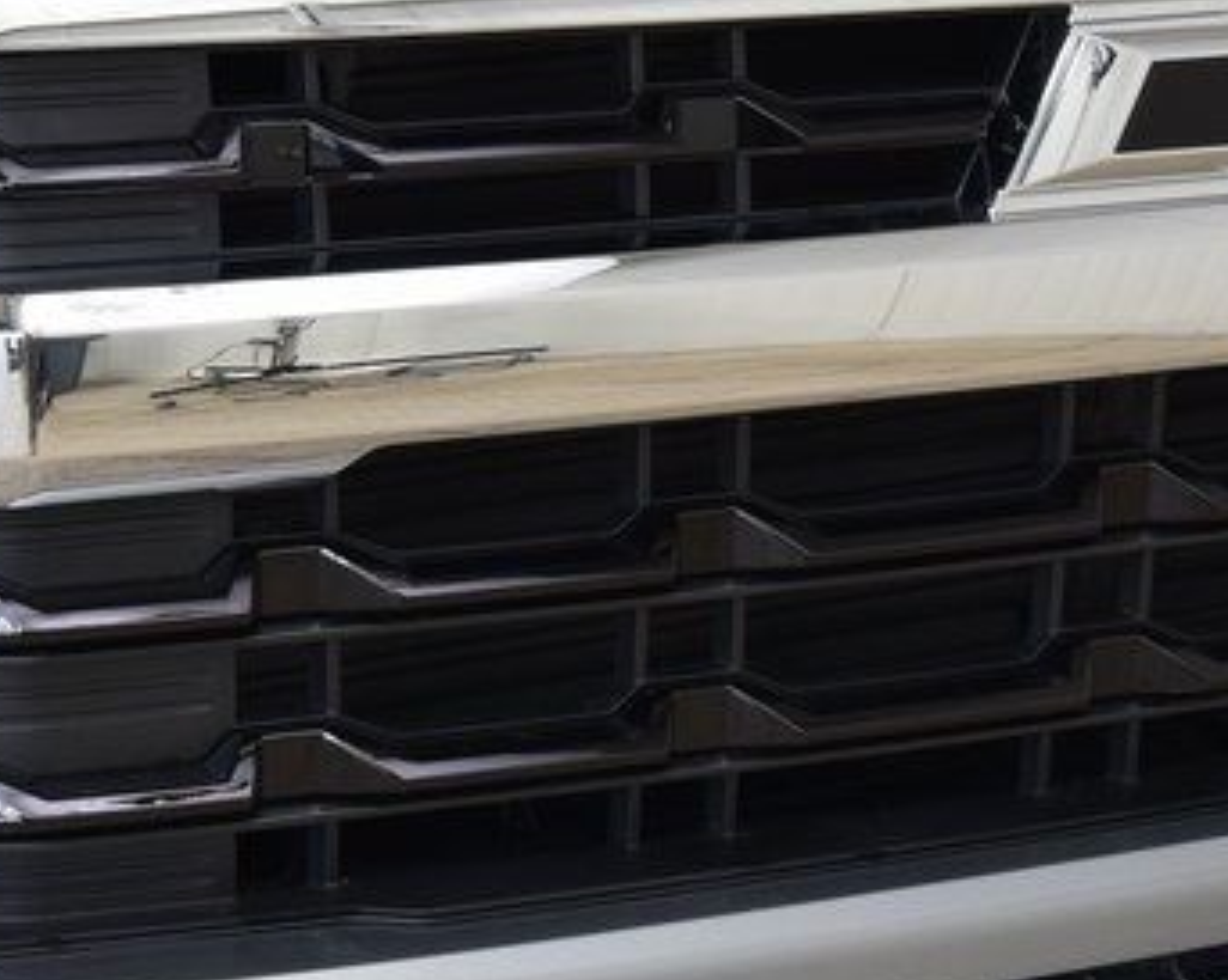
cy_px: 734
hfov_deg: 14.3
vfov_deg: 11.4
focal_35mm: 135
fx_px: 4902
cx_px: 636
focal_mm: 32
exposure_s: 1/15
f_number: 6.3
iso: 560
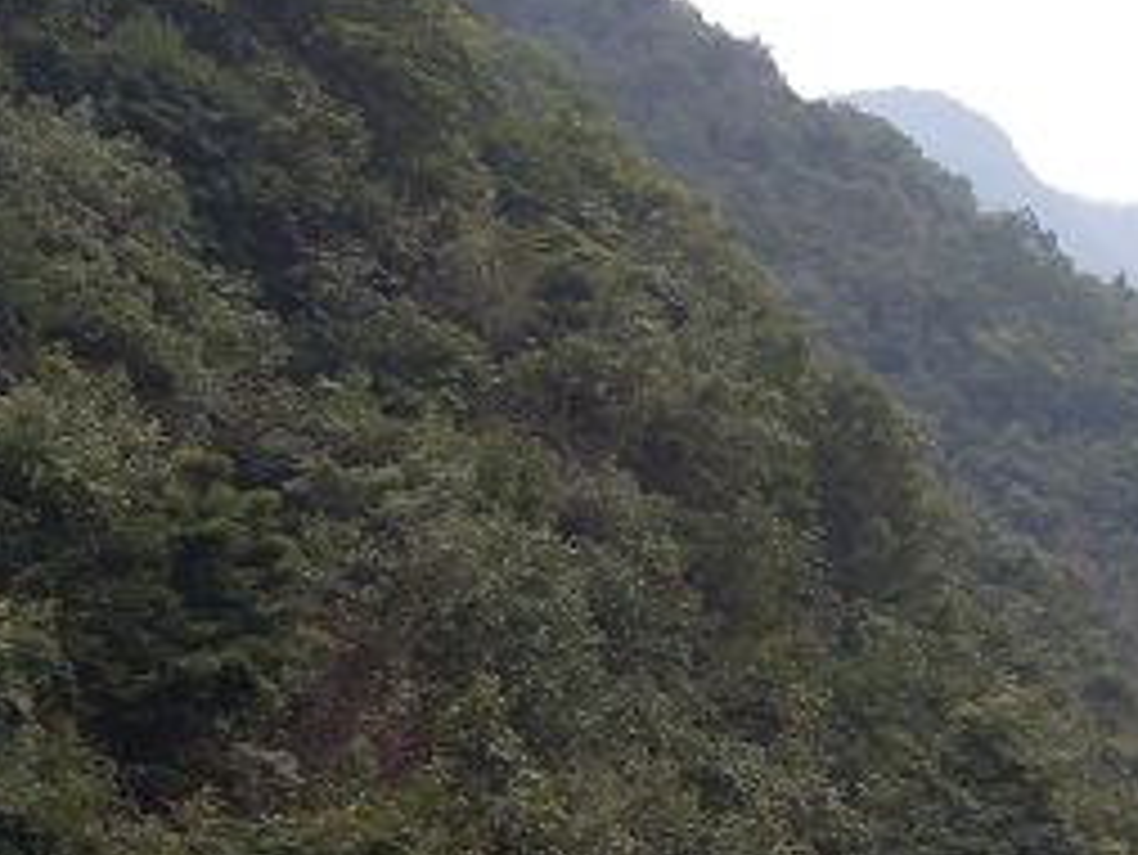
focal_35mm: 117
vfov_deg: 12.6
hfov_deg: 15.4
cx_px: 1768
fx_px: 3848
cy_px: 788
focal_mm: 6.3
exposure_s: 1/180
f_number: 2.8
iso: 80
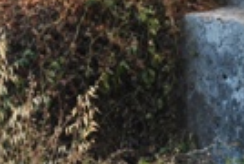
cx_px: 182
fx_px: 1556
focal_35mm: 229
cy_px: -78
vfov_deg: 6.0
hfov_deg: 9.0
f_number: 8
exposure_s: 1/80
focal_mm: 32
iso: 200
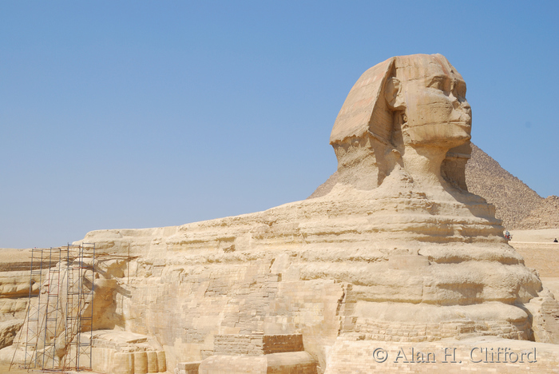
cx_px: 280
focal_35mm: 46
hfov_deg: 42.3
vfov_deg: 29.0
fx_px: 723
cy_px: 187
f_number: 11
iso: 100
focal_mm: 31
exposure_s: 1/200
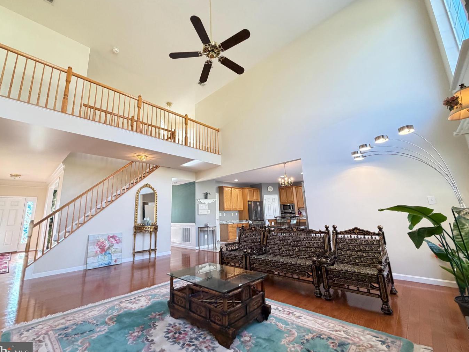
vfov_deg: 81.7
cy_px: 174
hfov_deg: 98.1
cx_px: 223
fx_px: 203
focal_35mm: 15
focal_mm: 2.22
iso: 400
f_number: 2.2
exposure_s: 1/60
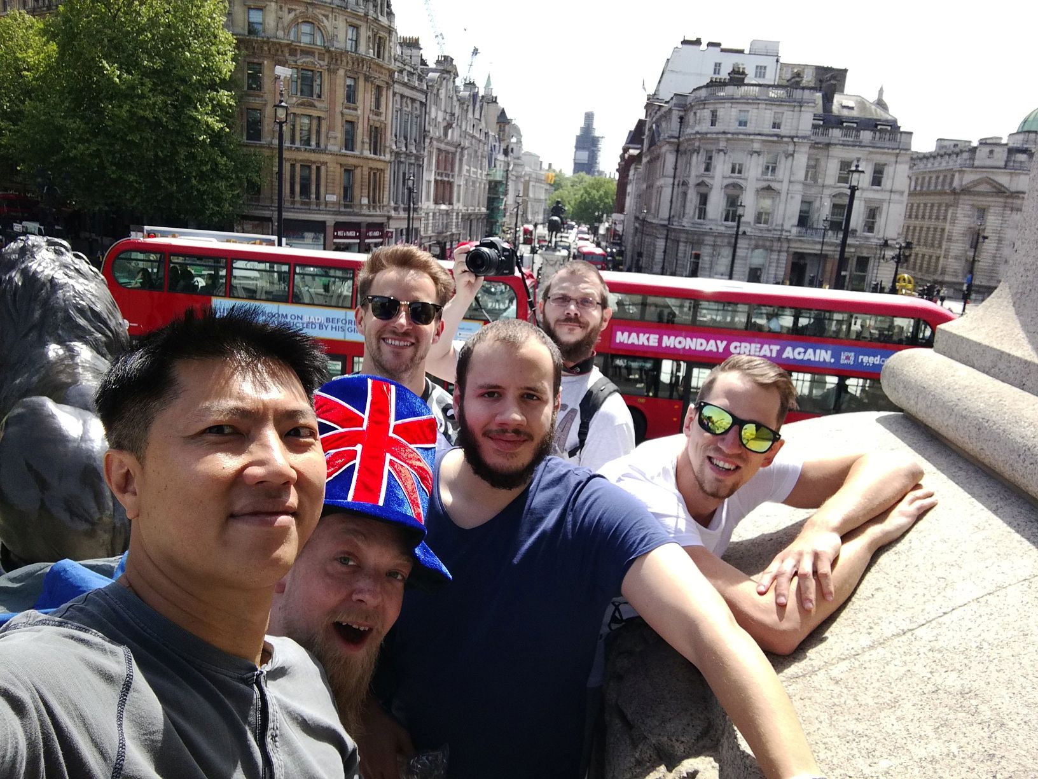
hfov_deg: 65.3
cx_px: 519
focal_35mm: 27
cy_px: 390
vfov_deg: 51.4
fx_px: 810
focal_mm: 2.82
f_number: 2
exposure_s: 1/494
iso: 50
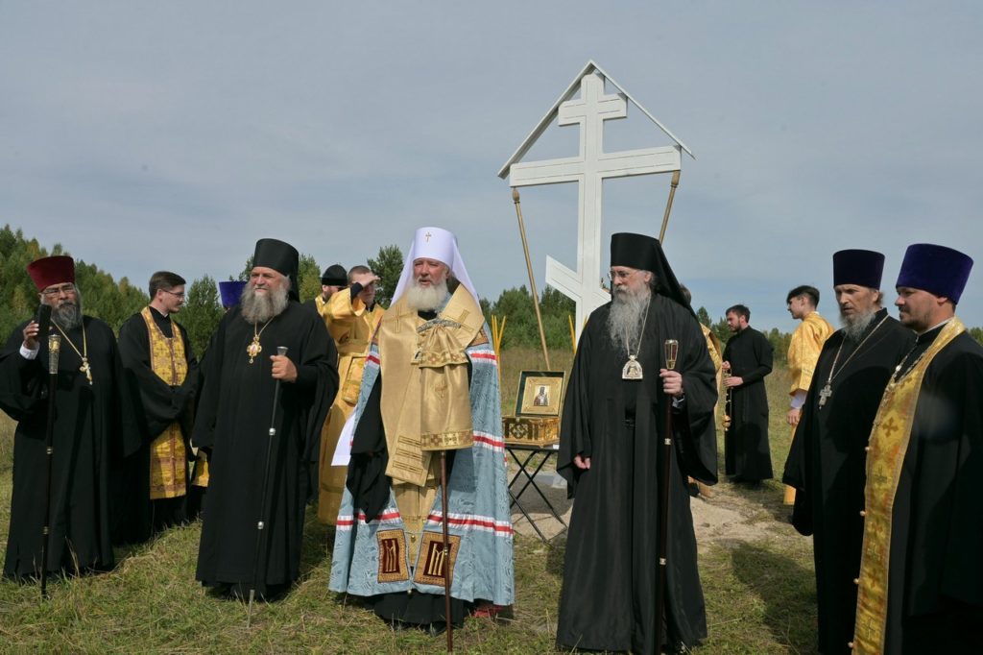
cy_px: 328
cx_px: 492
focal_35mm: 26
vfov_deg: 49.5
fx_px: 710
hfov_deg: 69.4
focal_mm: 26
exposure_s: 1/200
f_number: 13
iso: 100
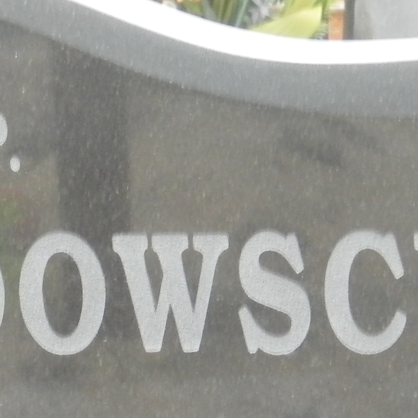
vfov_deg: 5.3
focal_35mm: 324
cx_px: 13
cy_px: 693
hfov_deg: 5.4
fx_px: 4426
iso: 200
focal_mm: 14.6
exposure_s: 1/80
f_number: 4.2
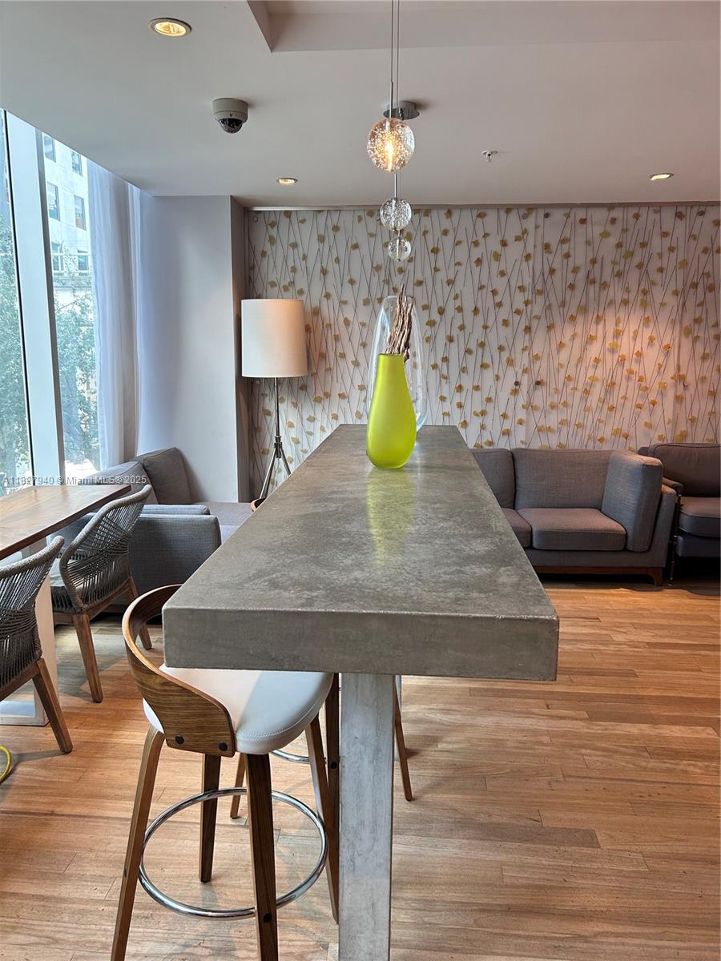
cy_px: 480
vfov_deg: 67.3
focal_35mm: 26
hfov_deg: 53.1
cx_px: 360
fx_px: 722
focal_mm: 5.7
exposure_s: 1/60
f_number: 1.5
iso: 80
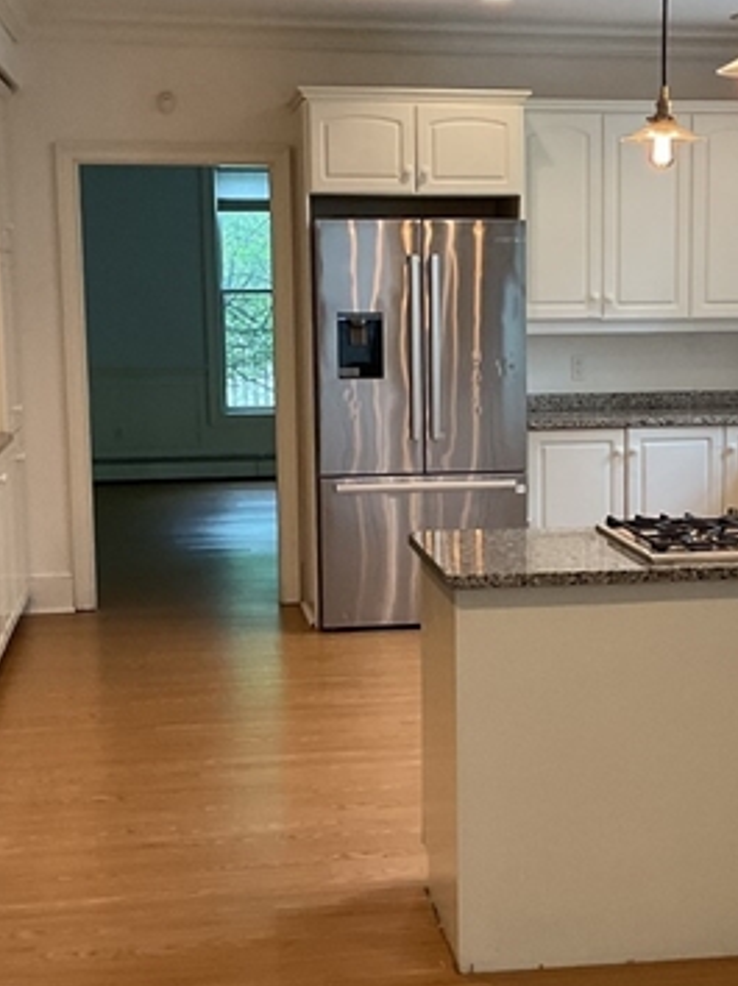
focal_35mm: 63
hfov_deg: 23.1
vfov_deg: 30.7
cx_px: 518
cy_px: 515
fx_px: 1793
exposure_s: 1/60
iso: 100
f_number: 1.8
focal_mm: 3
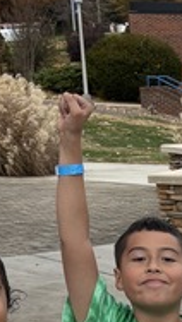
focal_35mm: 154
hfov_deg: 7.2
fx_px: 1319
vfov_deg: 13.1
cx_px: 494
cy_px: 493
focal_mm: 5.96
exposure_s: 1/1499
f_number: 1.6
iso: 50
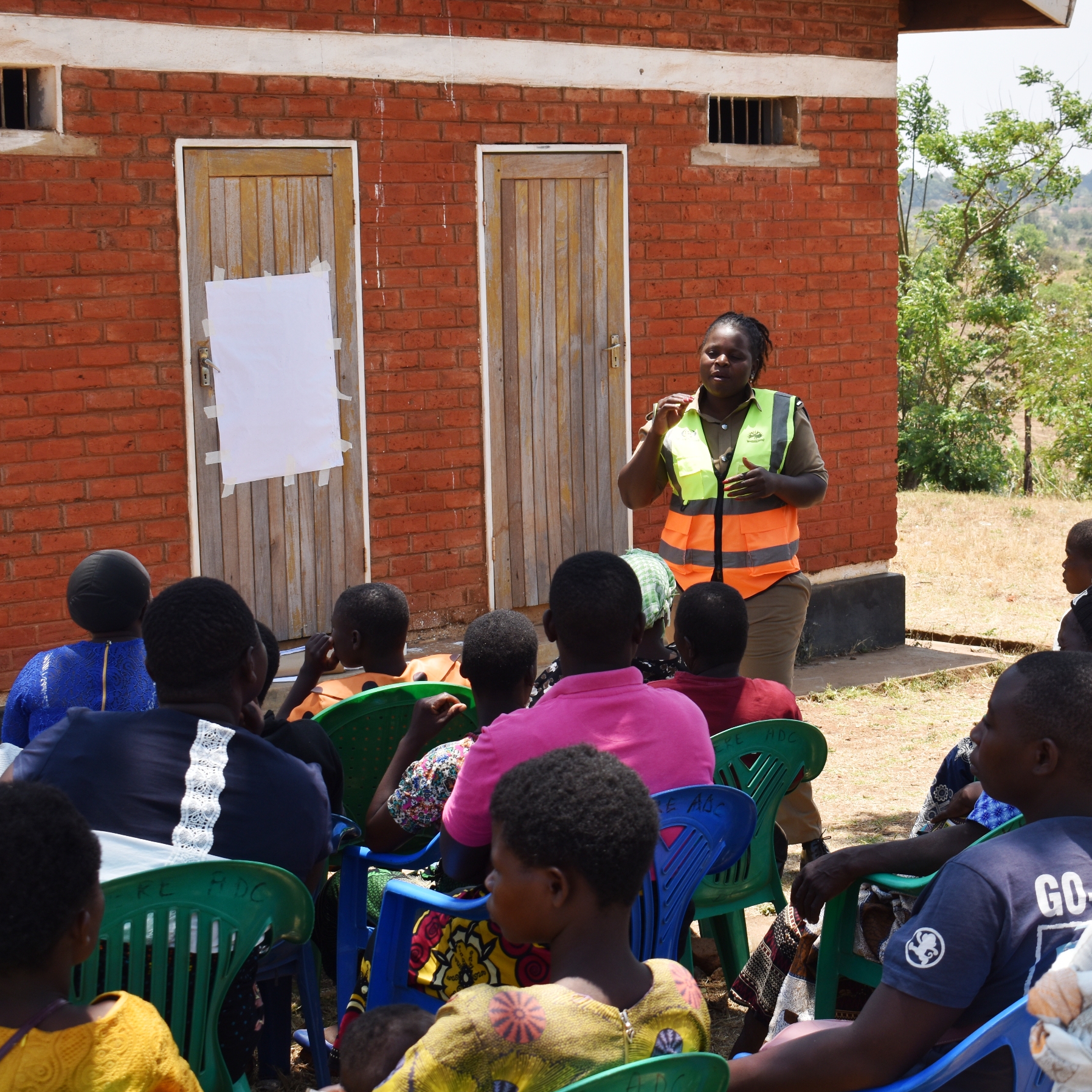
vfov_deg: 25.0
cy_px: 546
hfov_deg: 24.9
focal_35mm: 69
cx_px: 744
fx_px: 2463
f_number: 8
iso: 125
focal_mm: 36
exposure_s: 1/250
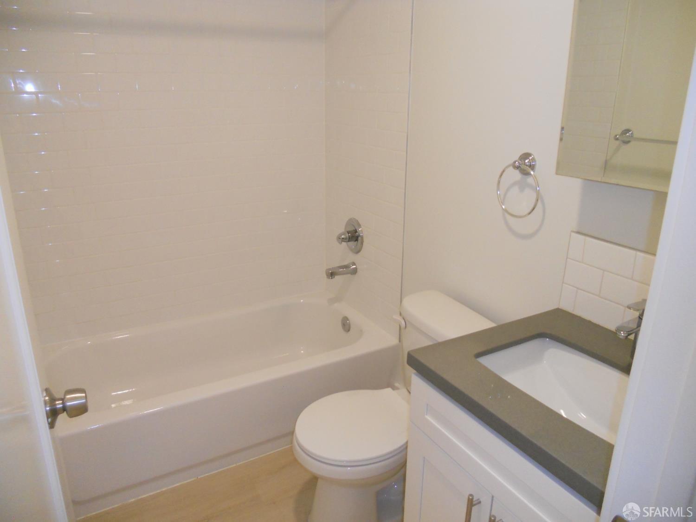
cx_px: 348
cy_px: 261
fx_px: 543
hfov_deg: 65.3
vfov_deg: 51.4
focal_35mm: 27
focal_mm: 4.9
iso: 320
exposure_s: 1/30
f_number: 3.2
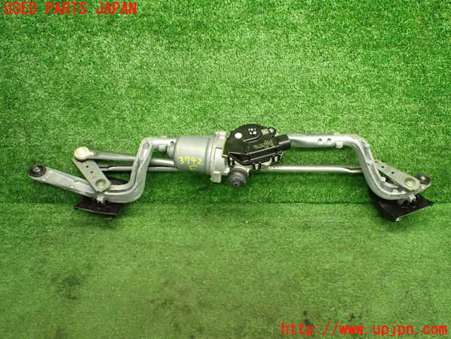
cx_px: 226
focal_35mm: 30
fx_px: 391
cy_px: 170
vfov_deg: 46.8
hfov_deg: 60.0
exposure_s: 1/125
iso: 800
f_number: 2.3
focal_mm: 5.4
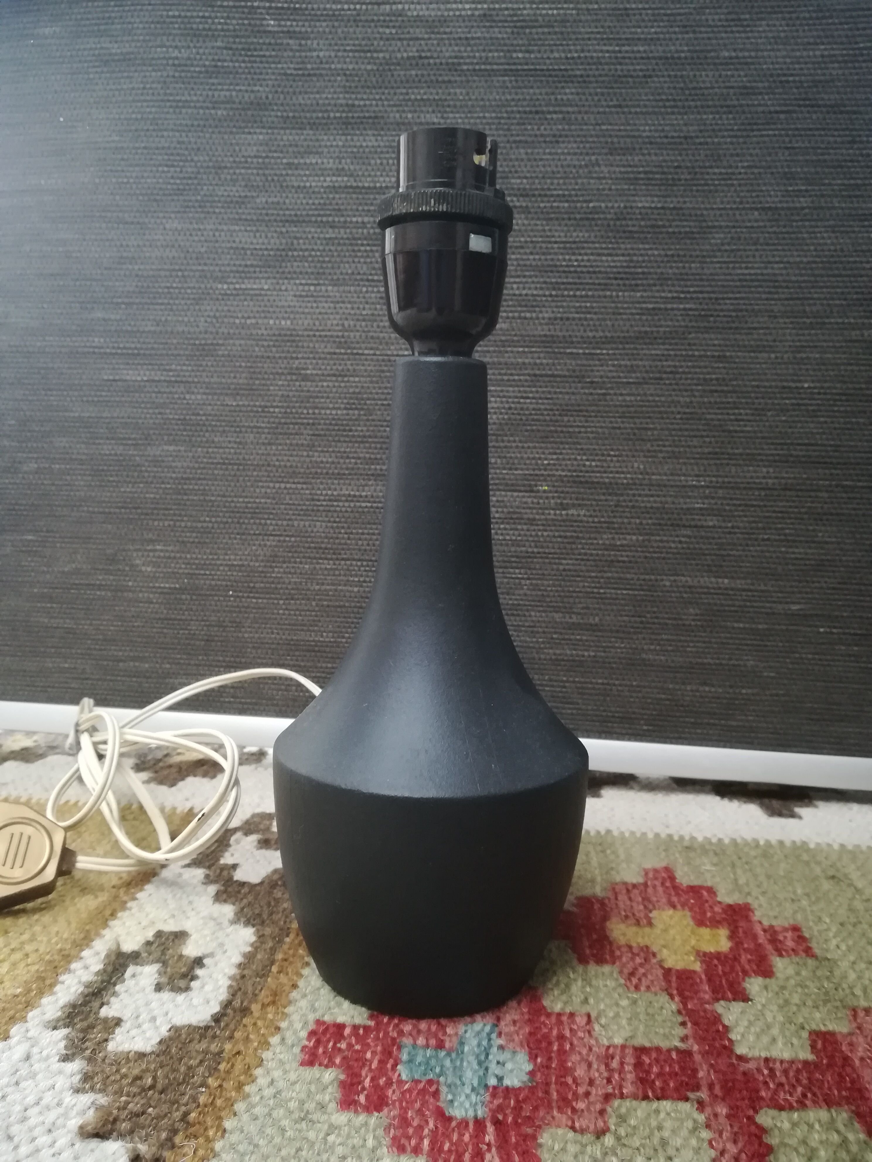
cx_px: 436
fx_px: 873
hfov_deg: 53.1
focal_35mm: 26
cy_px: 581
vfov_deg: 67.3
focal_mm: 3.83
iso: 500
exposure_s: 1/20
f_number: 2.2
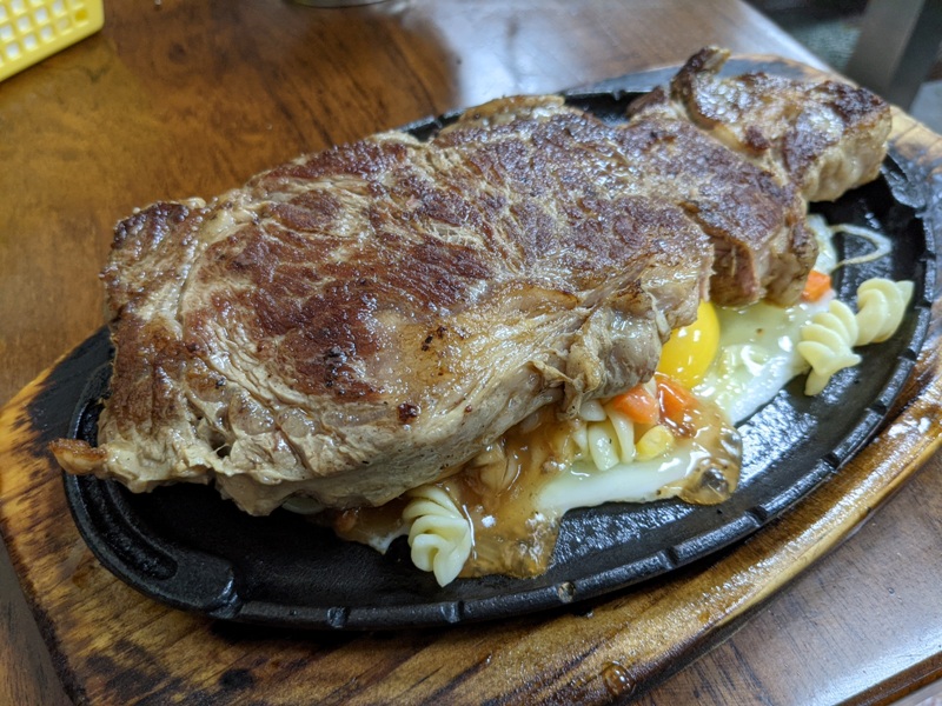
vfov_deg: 51.4
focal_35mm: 27
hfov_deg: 65.3
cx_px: 471
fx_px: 735
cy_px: 353
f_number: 1.73
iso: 113
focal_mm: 4.38
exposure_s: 1/24
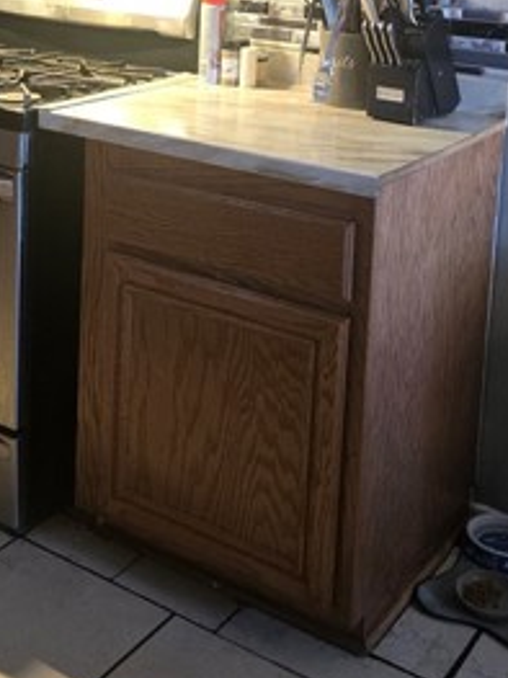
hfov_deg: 26.0
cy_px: 52
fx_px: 1097
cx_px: 196
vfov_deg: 32.4
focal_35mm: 56
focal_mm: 6.3
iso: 250
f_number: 1.7
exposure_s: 1/37.5
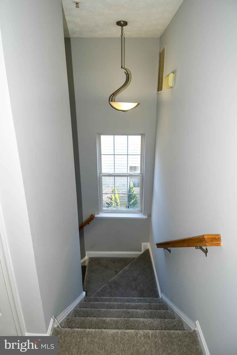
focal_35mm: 18
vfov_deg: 90.0
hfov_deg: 67.4
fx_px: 178
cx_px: 118
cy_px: 178
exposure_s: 1/60
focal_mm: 12
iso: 100
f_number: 4
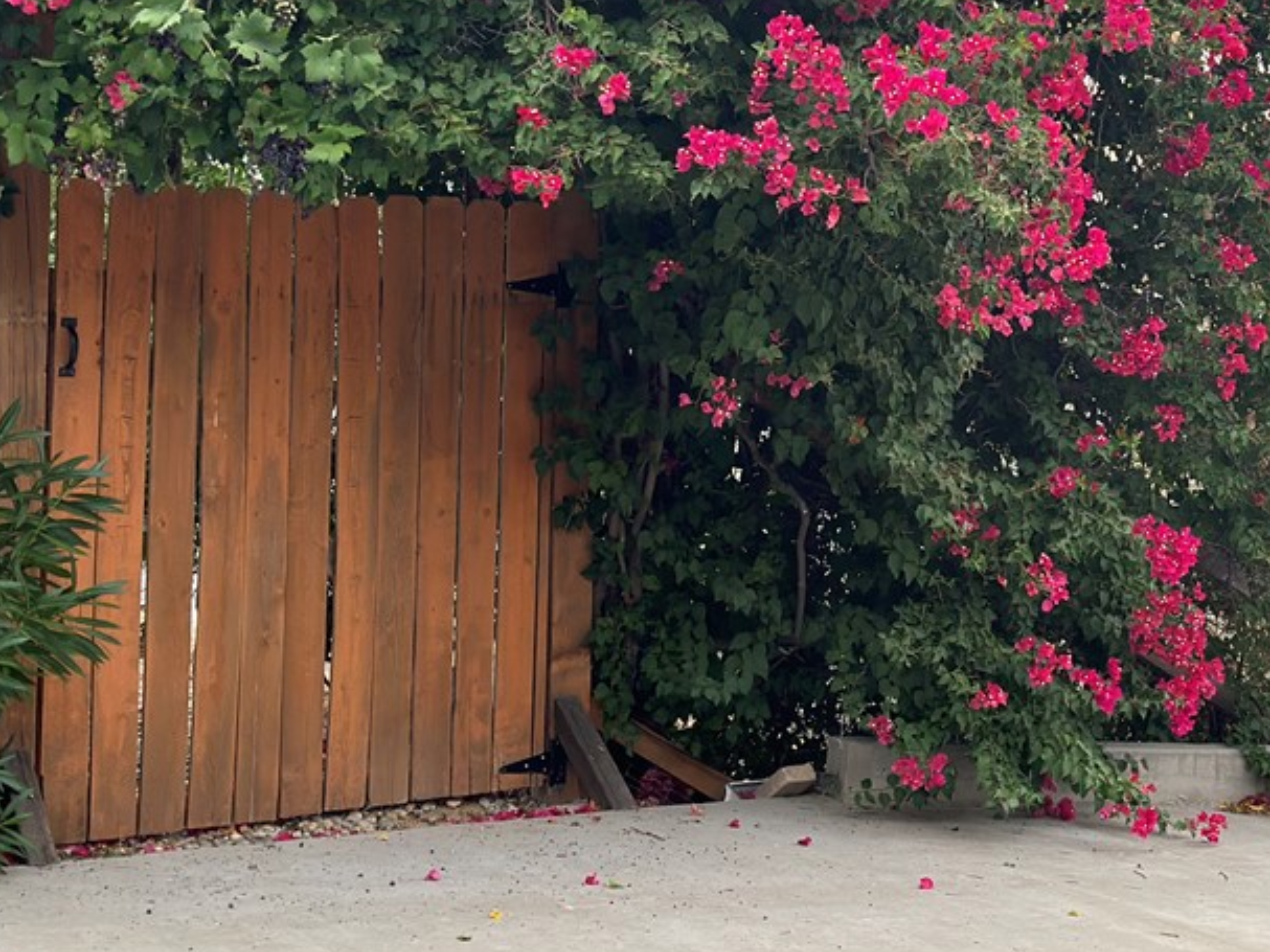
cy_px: 243
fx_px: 2971
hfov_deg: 23.9
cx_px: 958
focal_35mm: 81
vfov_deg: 18.1
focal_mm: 6.86
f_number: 1.78
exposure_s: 1/386
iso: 80
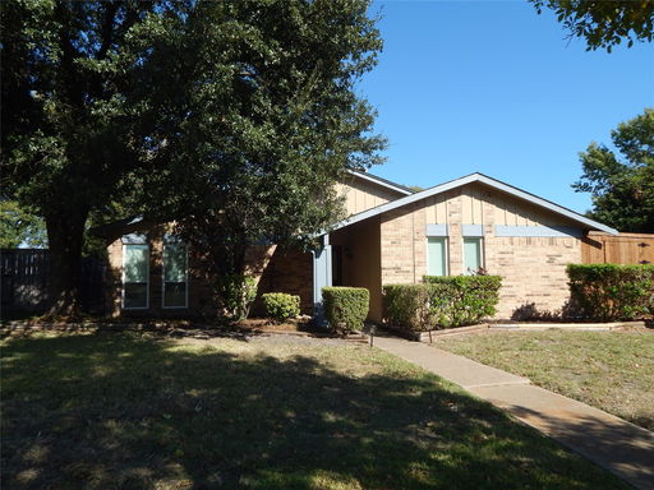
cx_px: 327
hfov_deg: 69.4
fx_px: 472
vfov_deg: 54.9
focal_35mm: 25
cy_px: 245
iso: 125
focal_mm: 4.5
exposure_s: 1/1250
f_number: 3.1
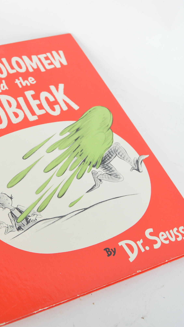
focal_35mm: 52
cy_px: 164
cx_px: -3
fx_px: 451
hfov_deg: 22.1
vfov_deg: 39.9
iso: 200
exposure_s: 1/160
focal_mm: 22
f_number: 5
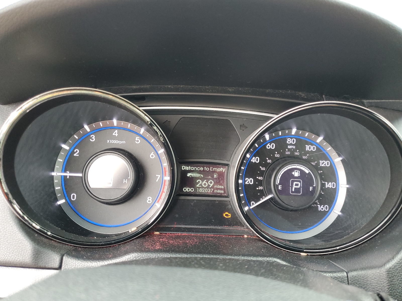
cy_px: 150
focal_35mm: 26
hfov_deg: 67.3
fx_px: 302
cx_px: 201
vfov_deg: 53.1
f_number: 1.5
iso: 161
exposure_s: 1/60.2
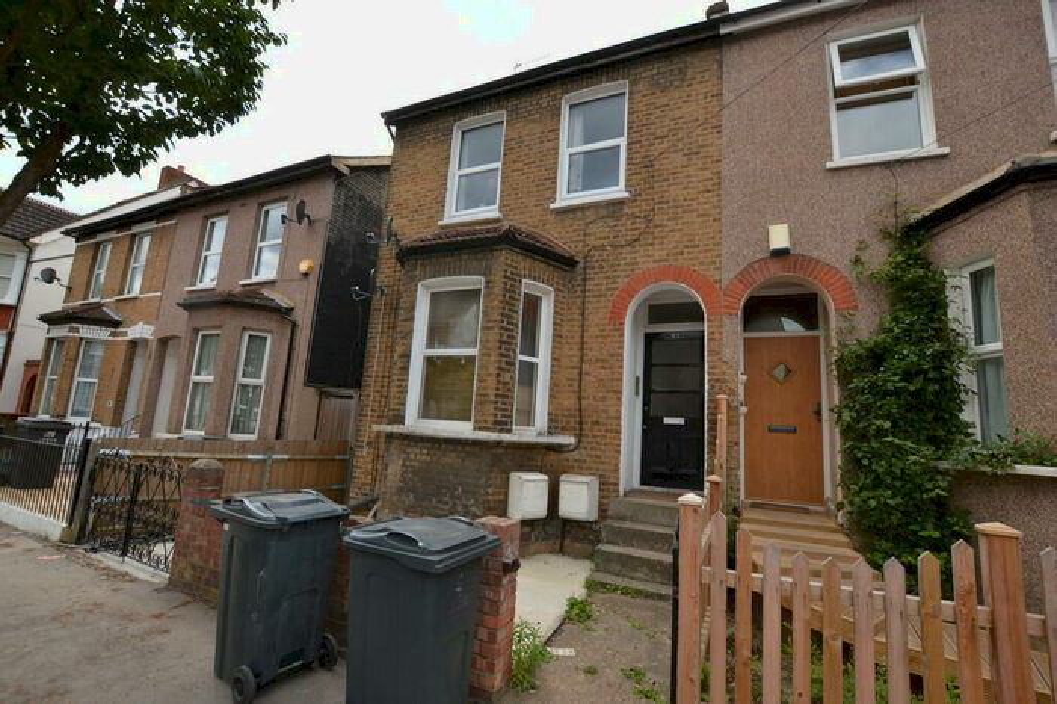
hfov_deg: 100.4
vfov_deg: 77.3
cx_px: 528
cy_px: 352
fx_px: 440
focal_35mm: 15
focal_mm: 10
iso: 100
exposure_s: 1/200
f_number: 7.1
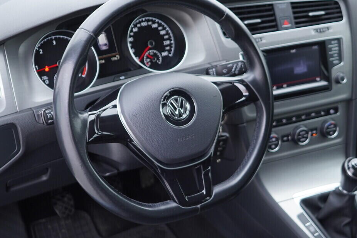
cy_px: 135
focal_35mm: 56
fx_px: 555
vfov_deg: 24.2
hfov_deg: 35.6
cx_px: 191
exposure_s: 1/40
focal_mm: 24
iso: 250
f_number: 2.8
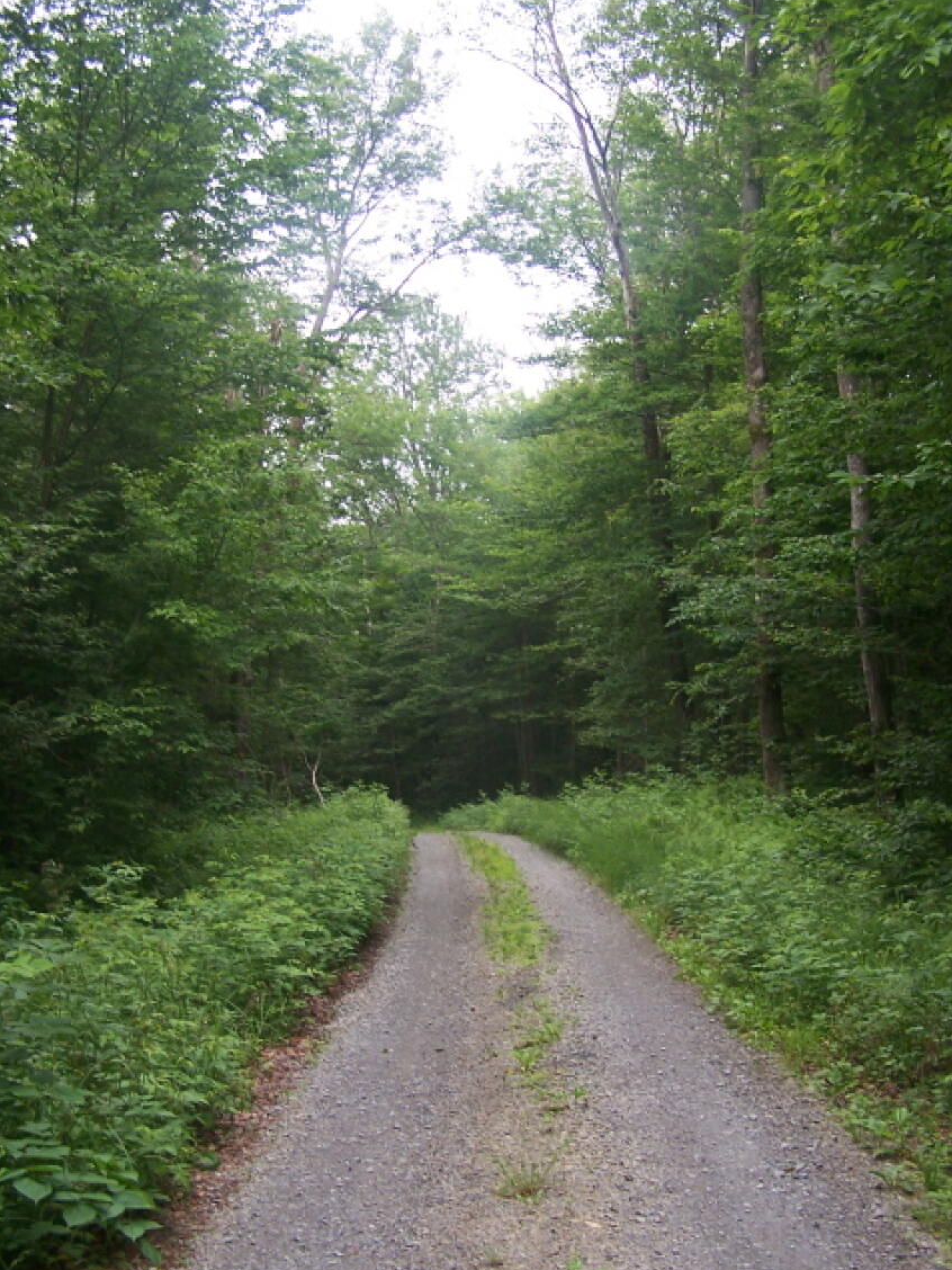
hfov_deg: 31.5
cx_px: 521
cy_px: 693
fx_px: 1687
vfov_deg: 41.2
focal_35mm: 46
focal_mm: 6.3
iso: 80
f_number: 2.8
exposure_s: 1/80
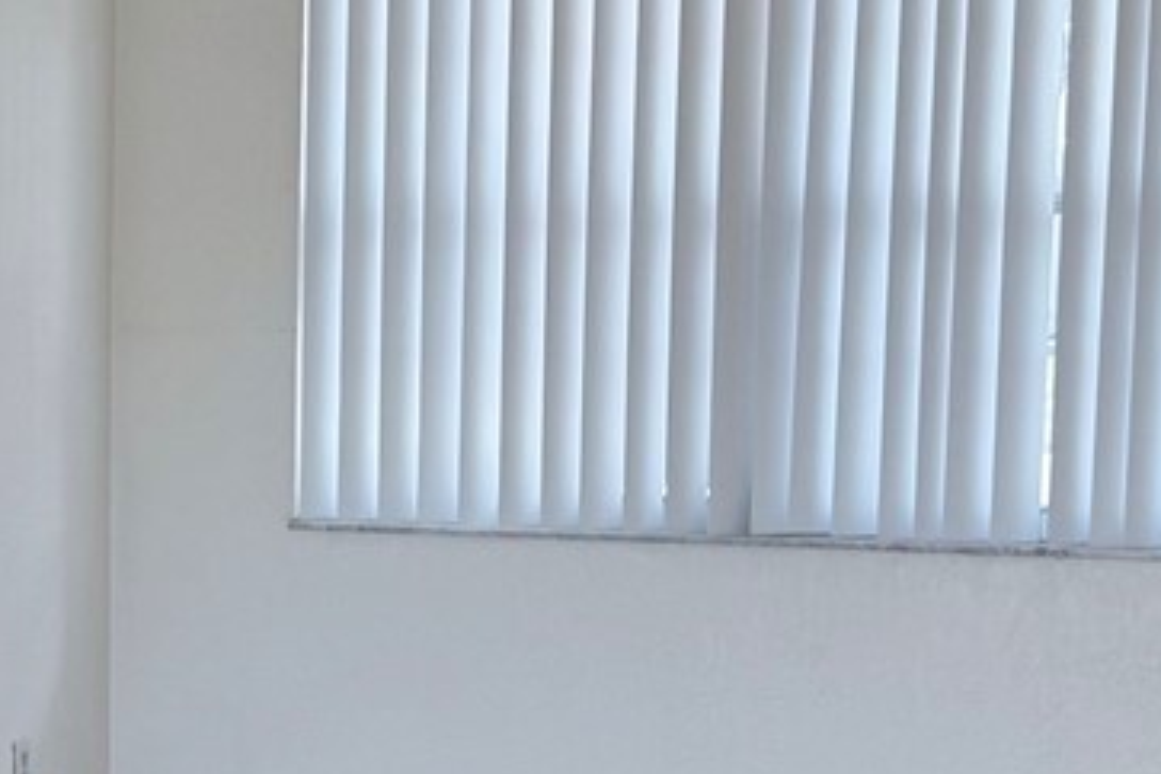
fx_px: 3547
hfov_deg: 17.9
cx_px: -138
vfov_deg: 12.3
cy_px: 736
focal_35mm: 110
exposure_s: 1/510
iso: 100
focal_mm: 6.76
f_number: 1.78
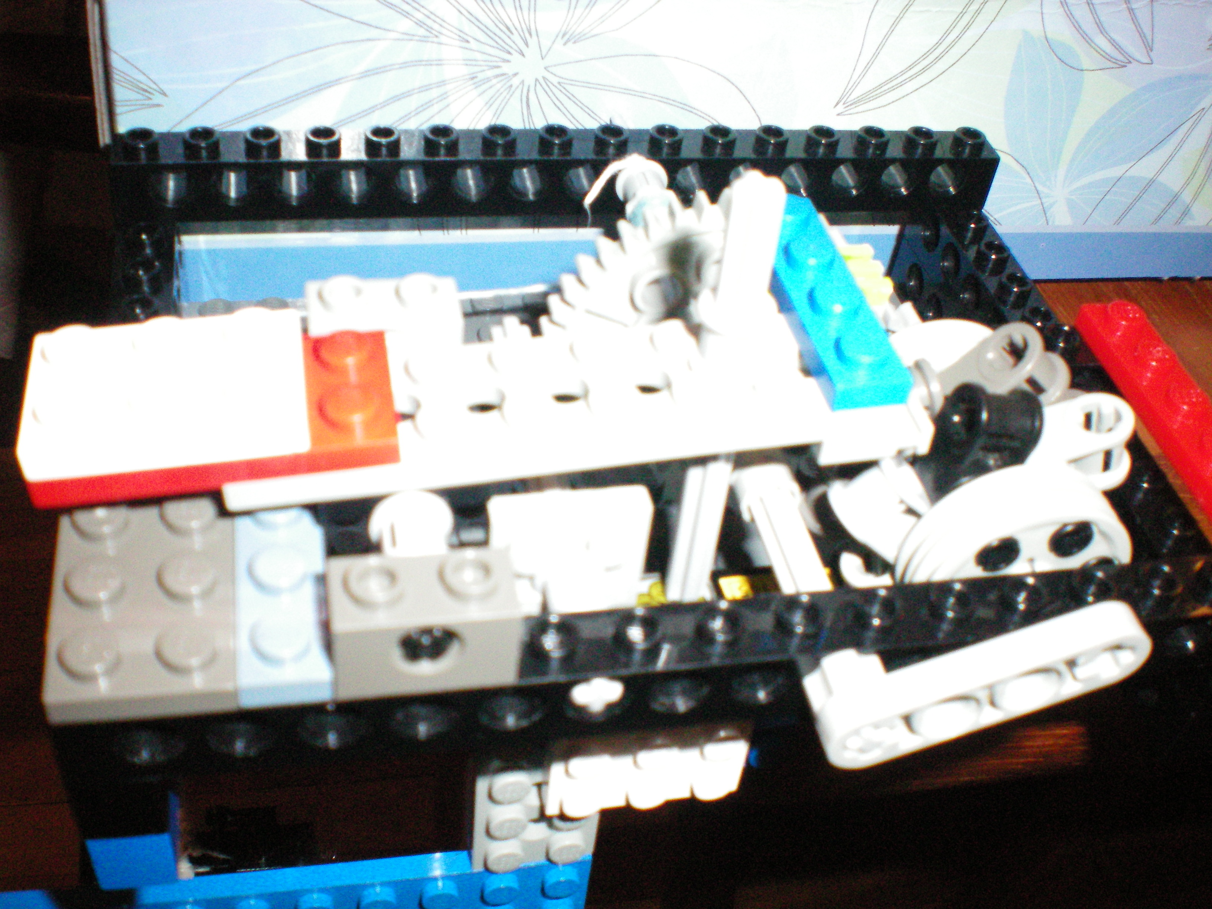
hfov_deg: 49.0
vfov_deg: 37.7
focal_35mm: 38
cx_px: 606
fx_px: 1330
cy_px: 454
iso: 400
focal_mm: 6.3
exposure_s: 1/60
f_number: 4.6
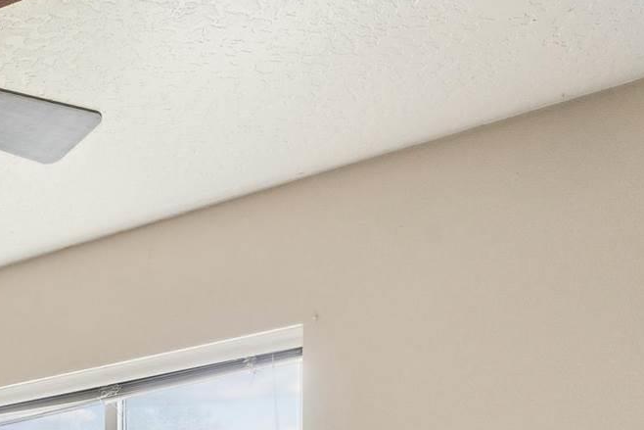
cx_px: -260
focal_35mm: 72
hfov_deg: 23.7
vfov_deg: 17.0
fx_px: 1286
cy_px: 666
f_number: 13
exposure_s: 1/13
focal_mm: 15.4
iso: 400
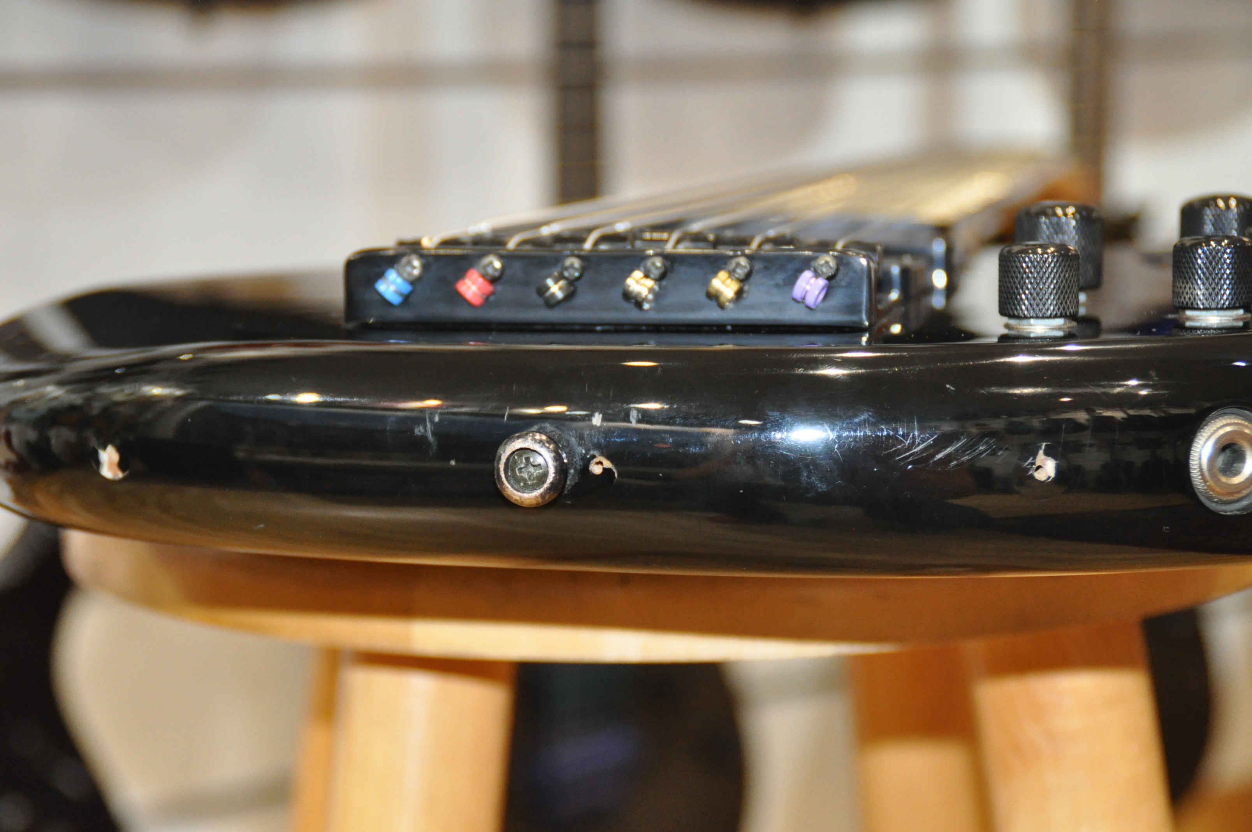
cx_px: 626
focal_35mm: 90
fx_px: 3126
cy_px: 416
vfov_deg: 15.2
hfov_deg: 22.6
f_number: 5
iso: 2000
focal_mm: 60
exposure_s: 1/60
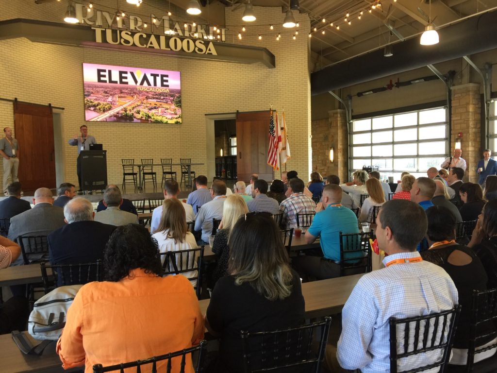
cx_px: 248
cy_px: 186
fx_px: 416
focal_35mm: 29
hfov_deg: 61.7
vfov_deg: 48.2
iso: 40
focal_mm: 4.15
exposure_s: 1/30
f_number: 2.2
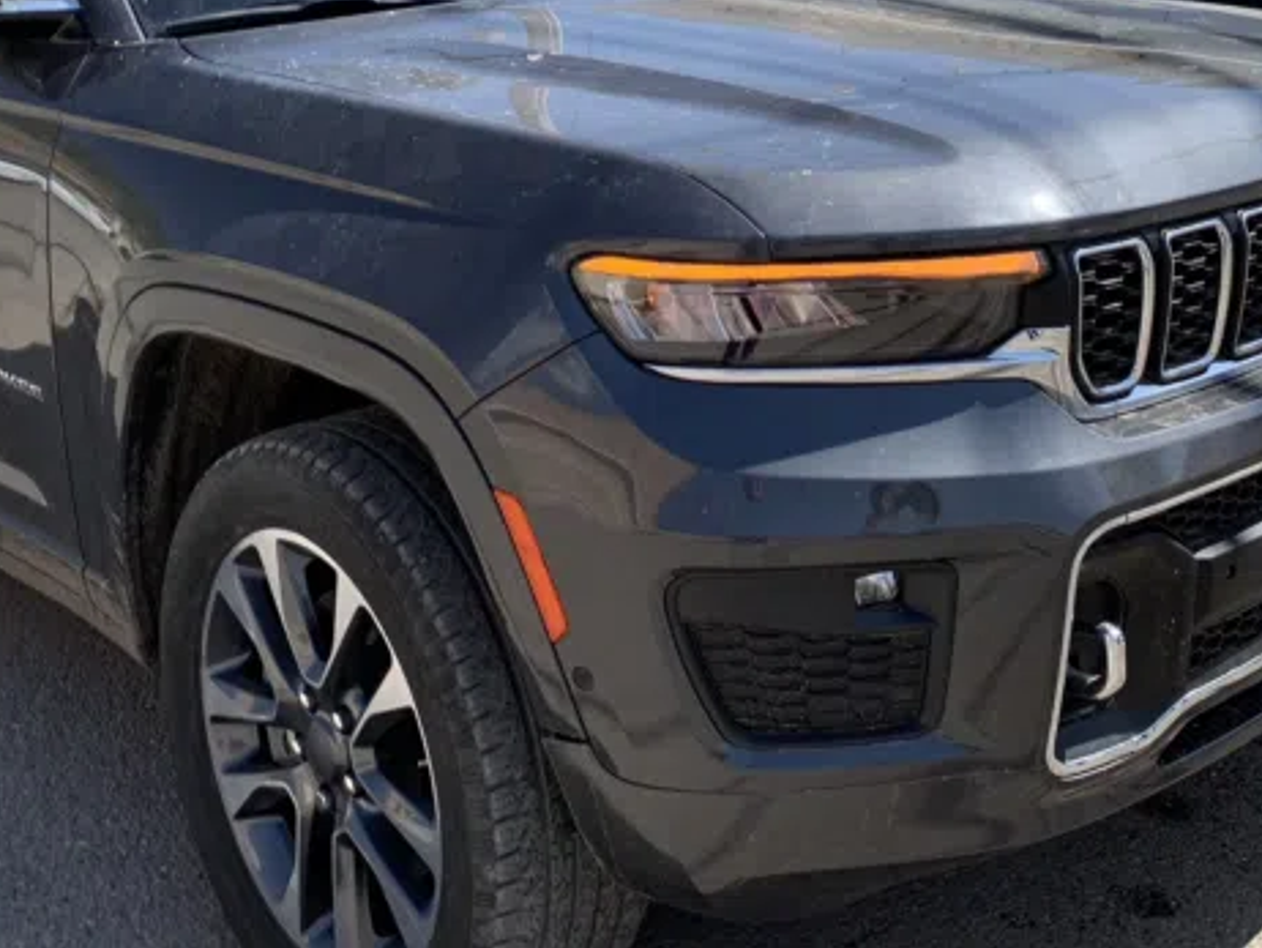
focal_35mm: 36
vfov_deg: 39.1
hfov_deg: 51.3
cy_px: 295
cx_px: 571
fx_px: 1313
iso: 25
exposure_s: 1/1406
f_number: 1.8
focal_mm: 4.25
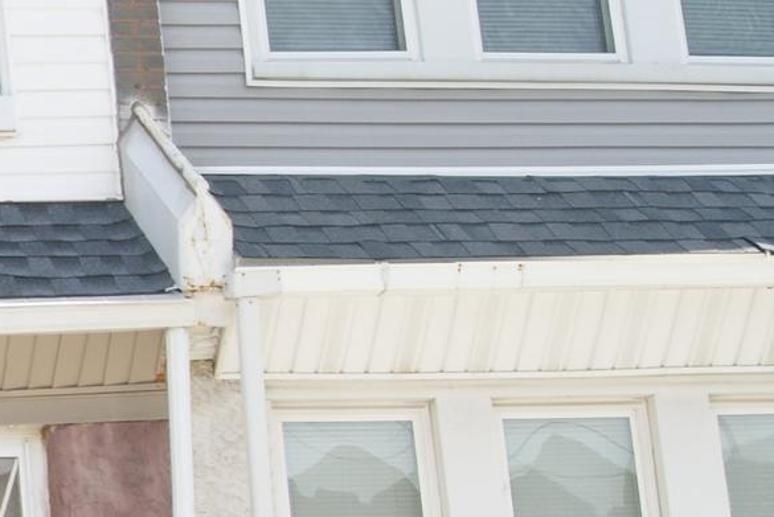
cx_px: -527
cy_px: 396
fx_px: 3163
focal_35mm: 147
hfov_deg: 12.9
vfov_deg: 9.3
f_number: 9
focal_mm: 28
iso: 100
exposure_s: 1/160
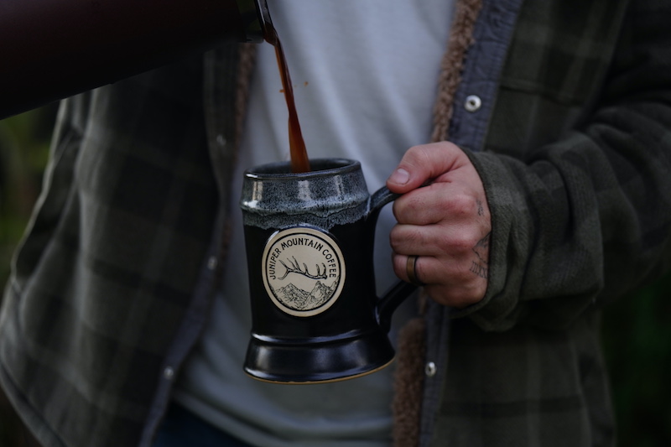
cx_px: 336
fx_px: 1304
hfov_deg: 28.8
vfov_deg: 19.4
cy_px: 224
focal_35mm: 70
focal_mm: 70
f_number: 2.8
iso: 500
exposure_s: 1/60
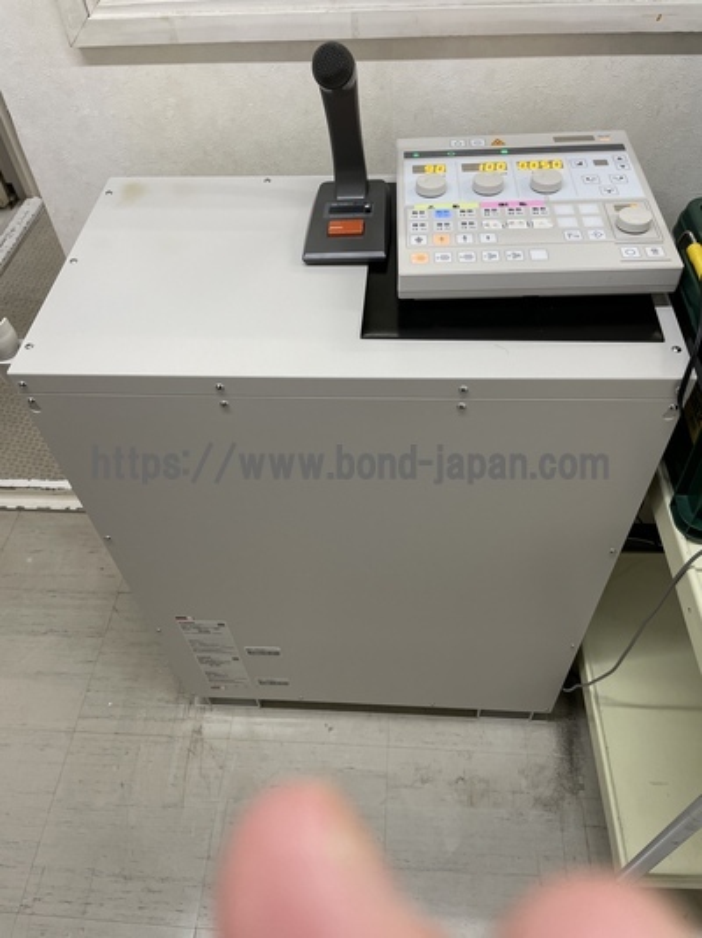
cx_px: 351
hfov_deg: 53.0
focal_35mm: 26
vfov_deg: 67.3
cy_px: 469
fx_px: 704
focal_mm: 4.2
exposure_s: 1/102
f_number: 1.6
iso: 125
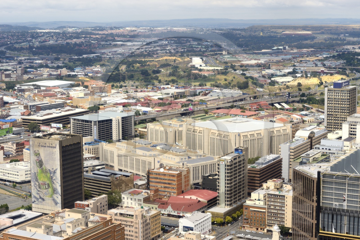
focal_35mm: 70
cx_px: 180
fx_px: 699
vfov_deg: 19.4
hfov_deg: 28.9
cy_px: 120
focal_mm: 70
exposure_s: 1/400
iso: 200
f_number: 10
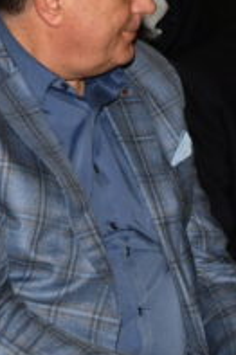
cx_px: 324
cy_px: 82
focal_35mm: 208
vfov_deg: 9.9
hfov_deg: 6.5
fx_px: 2049
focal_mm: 40
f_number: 8
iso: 800
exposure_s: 1/250
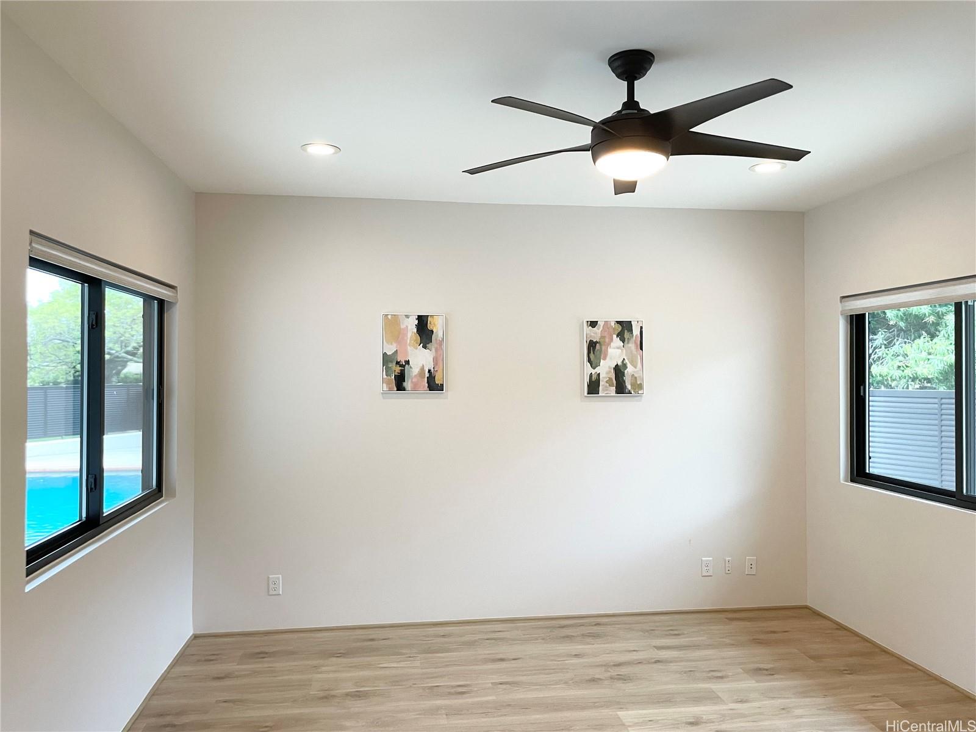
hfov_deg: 67.3
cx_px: 488
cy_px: 366
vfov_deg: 53.1
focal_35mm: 26
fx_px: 733
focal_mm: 4.2
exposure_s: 1/60
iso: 125
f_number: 1.6
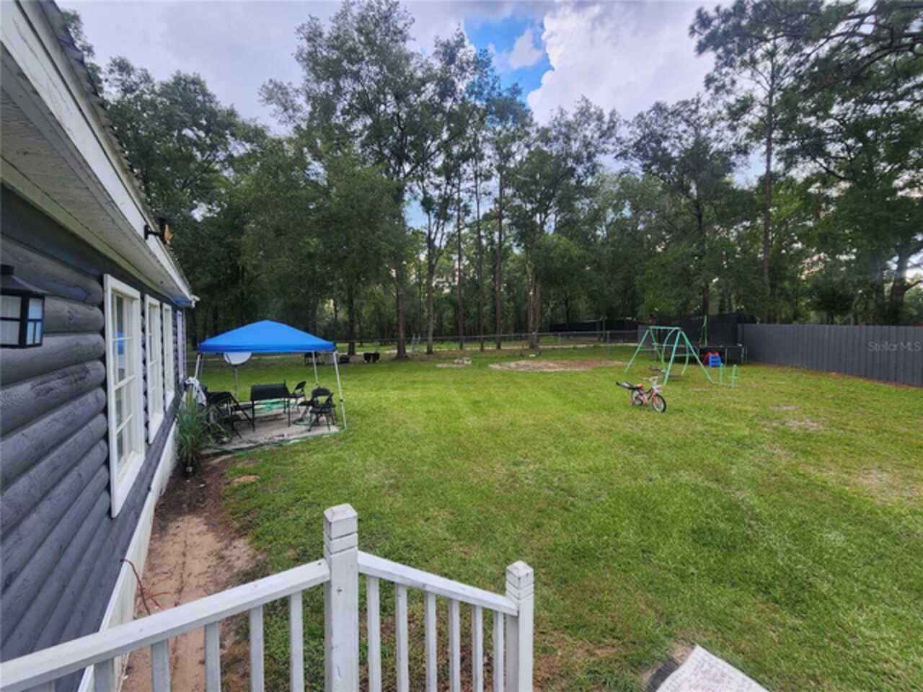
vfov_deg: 89.9
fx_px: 347
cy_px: 346
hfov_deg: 106.2
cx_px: 462
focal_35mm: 13
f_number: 2.2
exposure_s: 1/120
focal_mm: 2.2
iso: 100
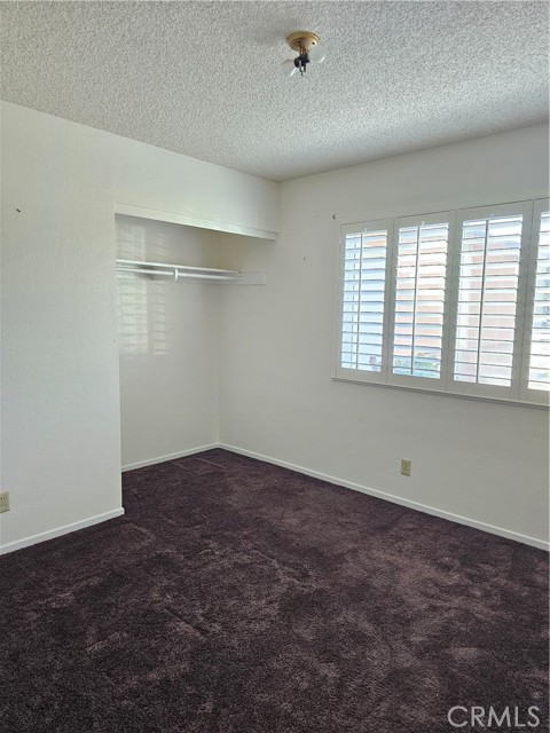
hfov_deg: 58.9
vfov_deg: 73.9
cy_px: 366
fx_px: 487
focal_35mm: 23
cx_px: 275
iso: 250
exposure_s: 1/120
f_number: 1.7
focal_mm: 6.3
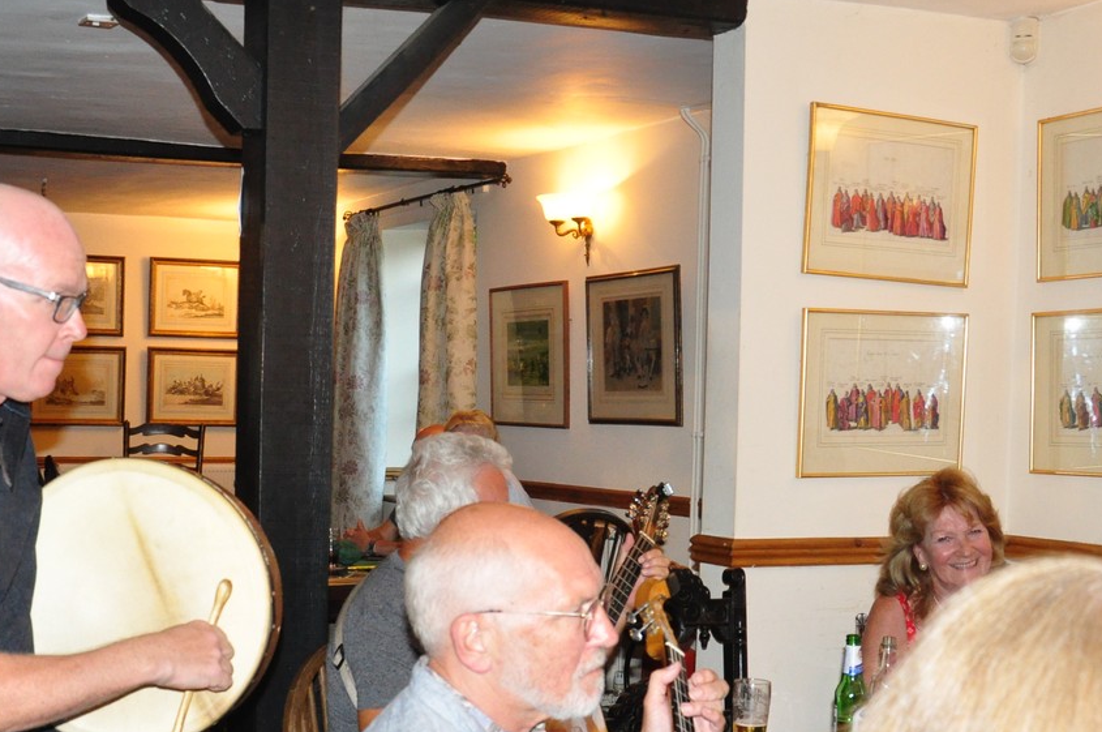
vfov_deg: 24.0
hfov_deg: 35.4
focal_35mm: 56
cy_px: 509
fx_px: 1708
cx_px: 376
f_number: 6.3
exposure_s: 1/60
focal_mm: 21
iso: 1600
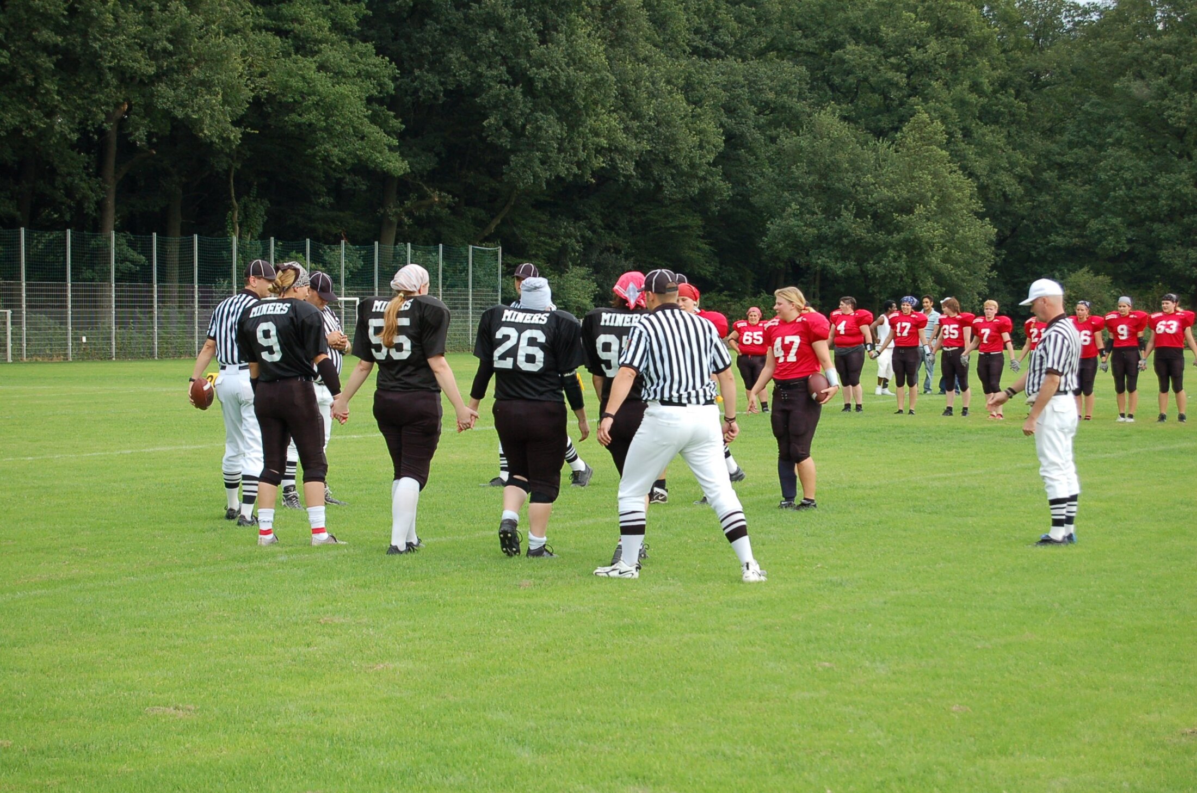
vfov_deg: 16.5
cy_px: 396
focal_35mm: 82
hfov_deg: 24.7
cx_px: 598
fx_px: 2738
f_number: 5.6
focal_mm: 55
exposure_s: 1/500
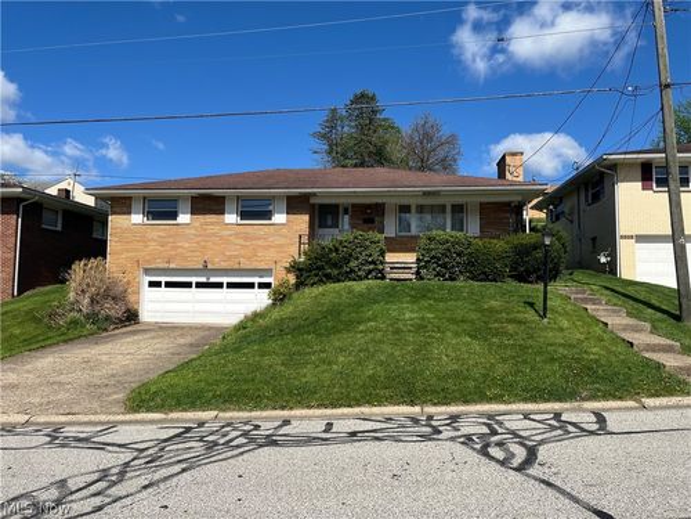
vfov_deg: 53.1
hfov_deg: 67.3
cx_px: 346
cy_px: 260
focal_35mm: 26
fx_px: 519
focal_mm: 5.1
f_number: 1.6
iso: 50
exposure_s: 1/4310
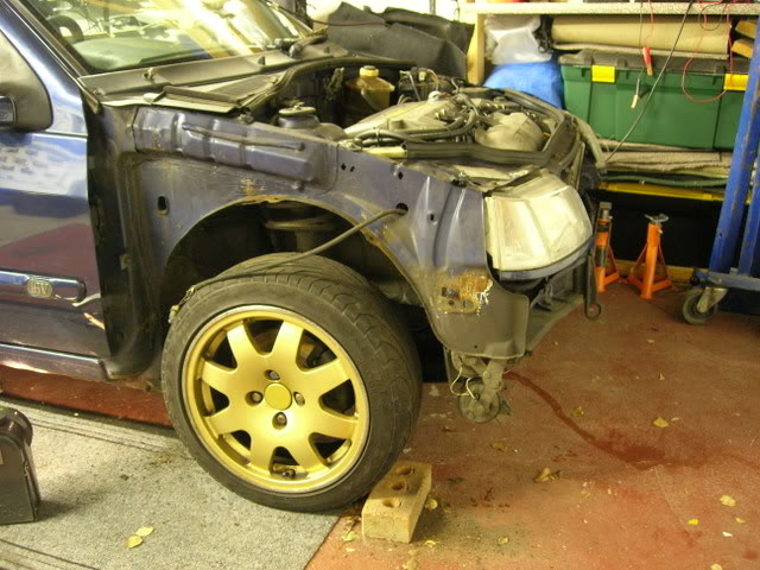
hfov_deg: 49.0
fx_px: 834
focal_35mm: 38
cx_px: 380
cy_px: 285
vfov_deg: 37.7
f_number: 2.8
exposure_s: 1/2.8
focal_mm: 7.8
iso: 200
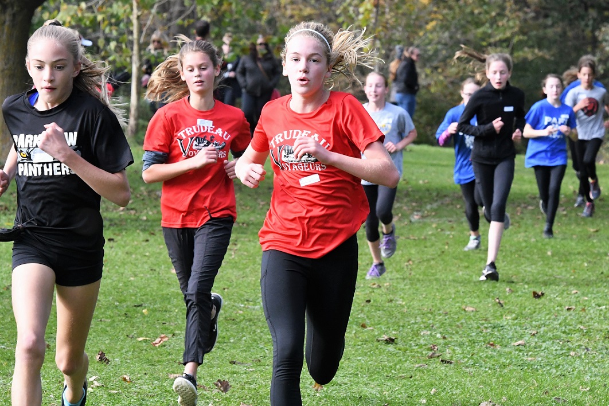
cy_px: 203
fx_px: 3552
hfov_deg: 9.8
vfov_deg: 6.5
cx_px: 304
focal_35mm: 210
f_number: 10
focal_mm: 140
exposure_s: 1/1000
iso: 2500
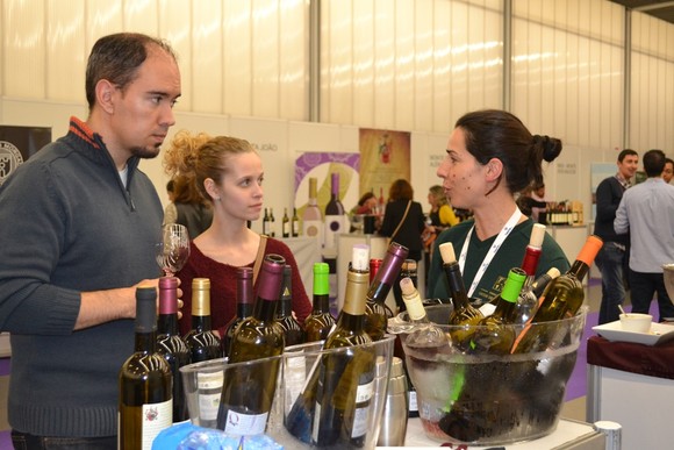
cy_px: 225
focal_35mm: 42
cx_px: 337
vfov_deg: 31.9
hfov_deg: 46.4
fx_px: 786
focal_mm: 28
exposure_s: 1/60
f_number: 4.5
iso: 2000
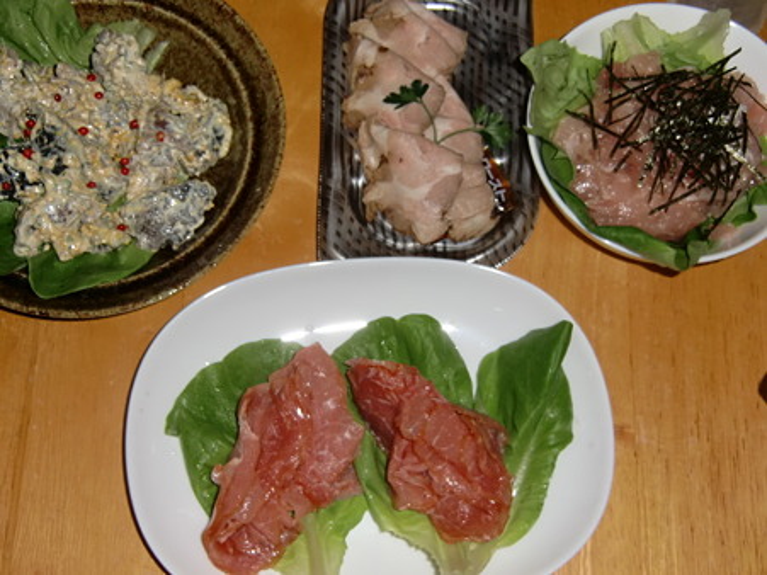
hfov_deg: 40.4
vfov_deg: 30.9
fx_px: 1041
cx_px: 384
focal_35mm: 47
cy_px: 288
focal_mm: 8.4
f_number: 4
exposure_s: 1/20
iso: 64
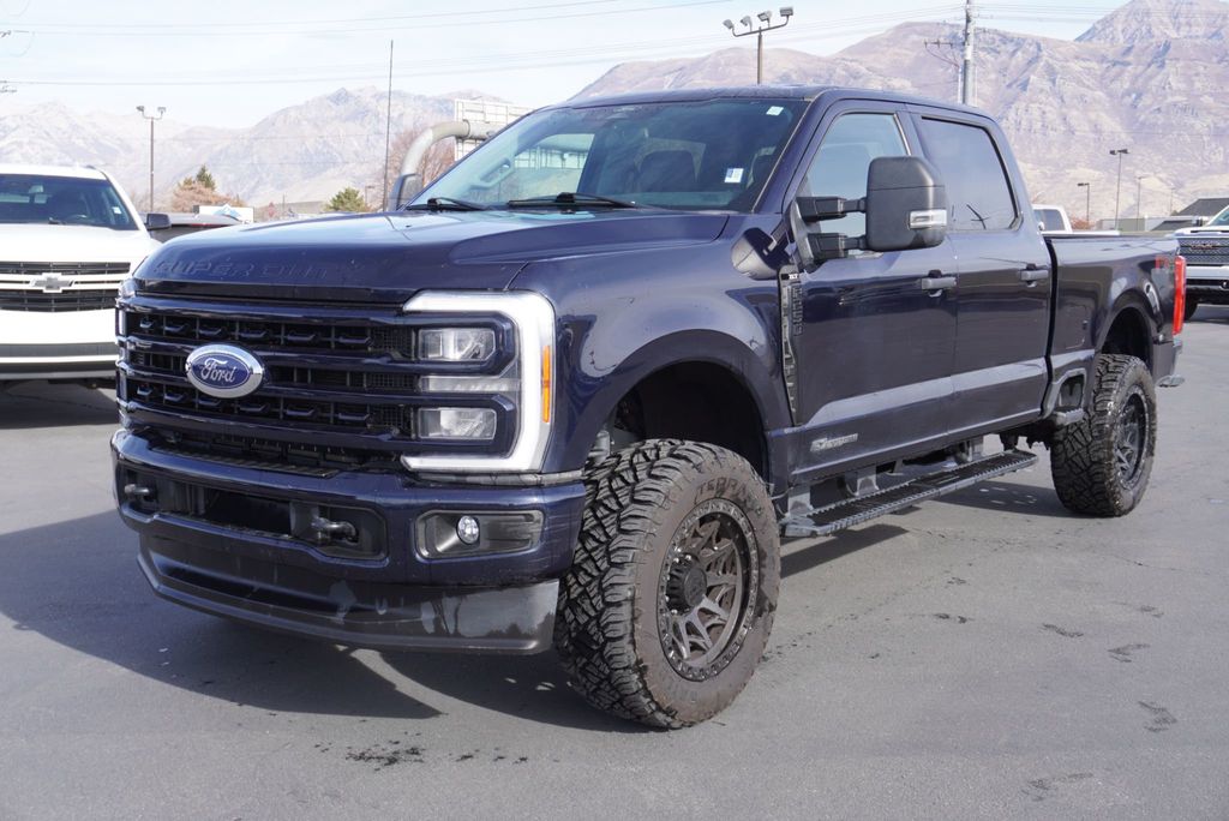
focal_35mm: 40
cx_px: 614
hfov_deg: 47.9
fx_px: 1383
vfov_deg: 33.1
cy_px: 410
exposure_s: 1/125
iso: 100
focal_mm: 27
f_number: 6.3
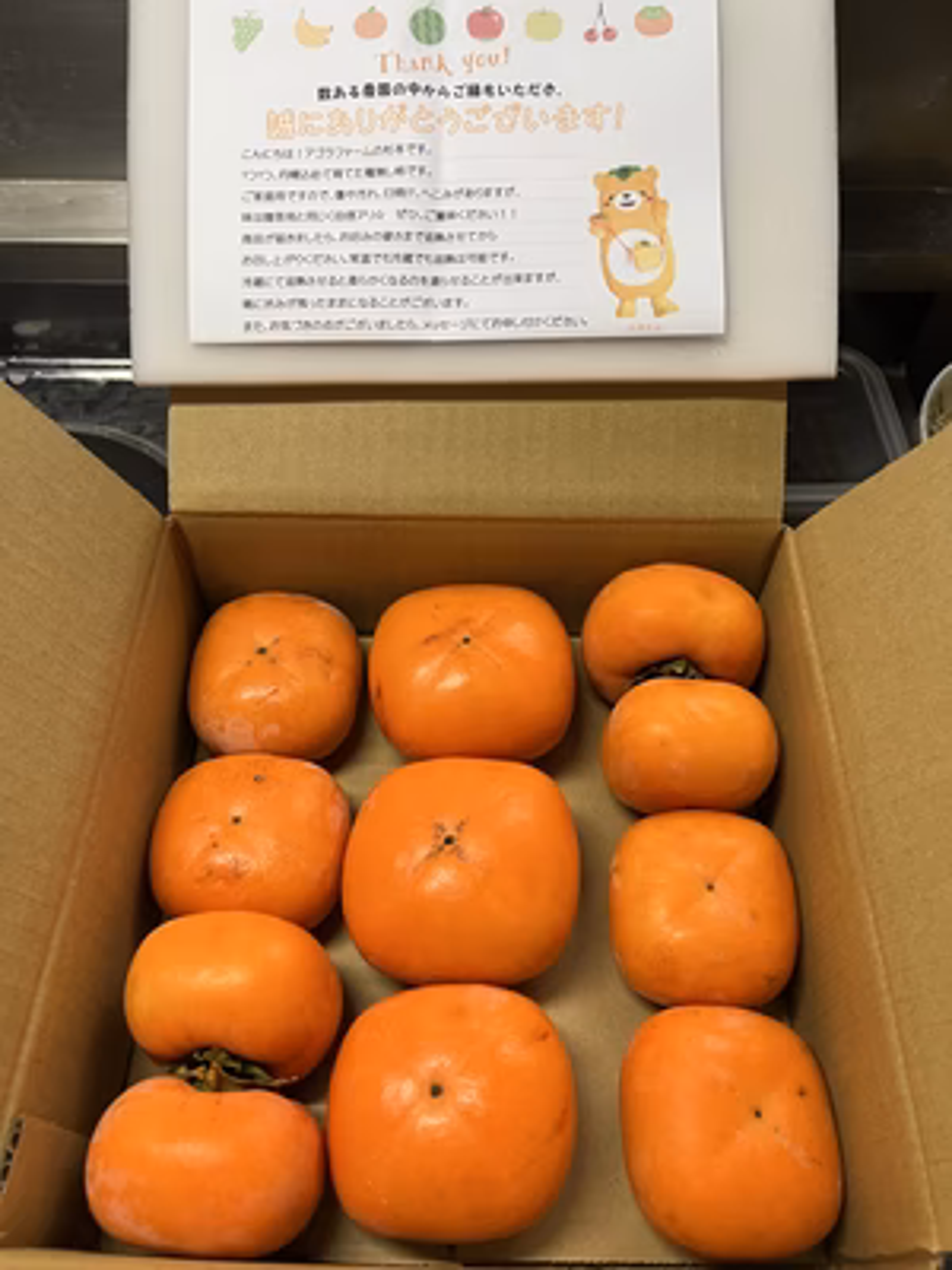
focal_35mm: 26
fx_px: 953
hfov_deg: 53.1
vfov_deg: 67.3
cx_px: 476
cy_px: 635
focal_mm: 5.7
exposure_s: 1/60
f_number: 1.5
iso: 80
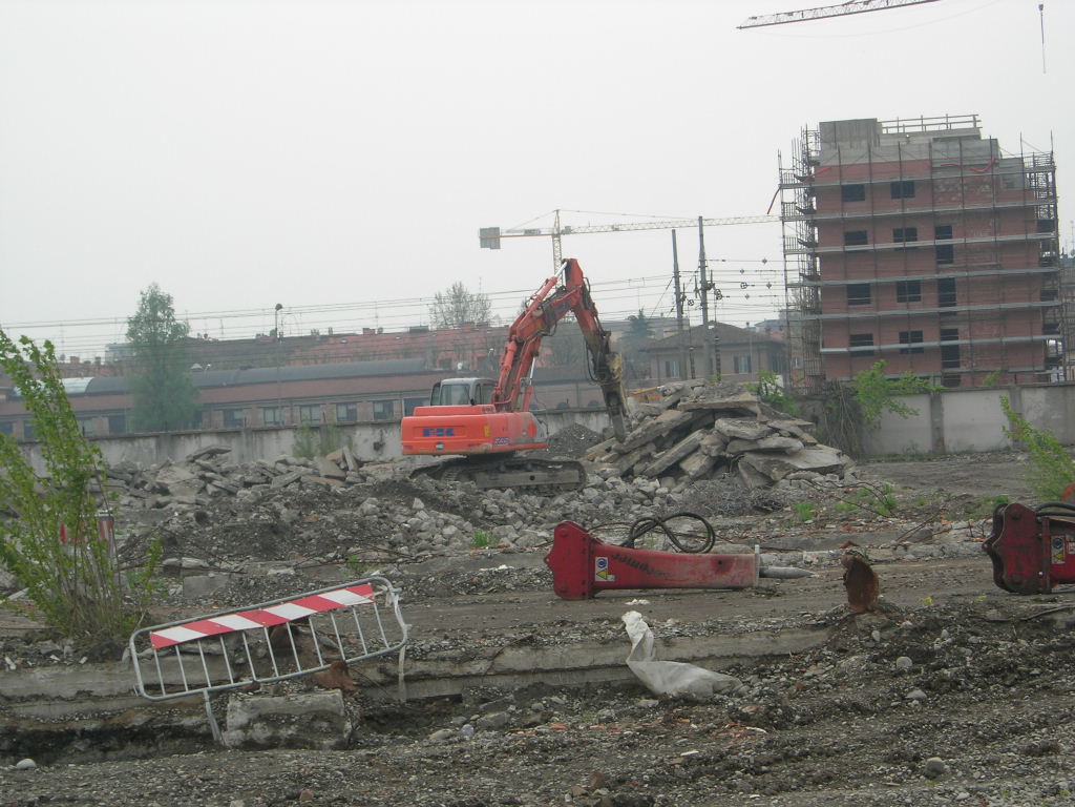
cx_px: 538
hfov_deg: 17.4
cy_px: 404
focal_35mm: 113
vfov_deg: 13.1
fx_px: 3509
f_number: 8.2
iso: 64
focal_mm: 23.4
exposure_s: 1/170
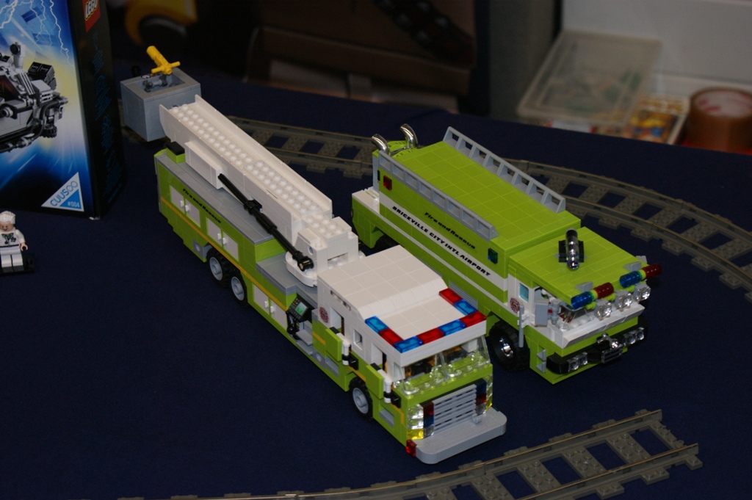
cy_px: 250
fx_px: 1722
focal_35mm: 82
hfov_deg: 24.6
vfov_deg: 16.5
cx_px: 376
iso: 400
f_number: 5.6
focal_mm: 55
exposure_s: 1/80
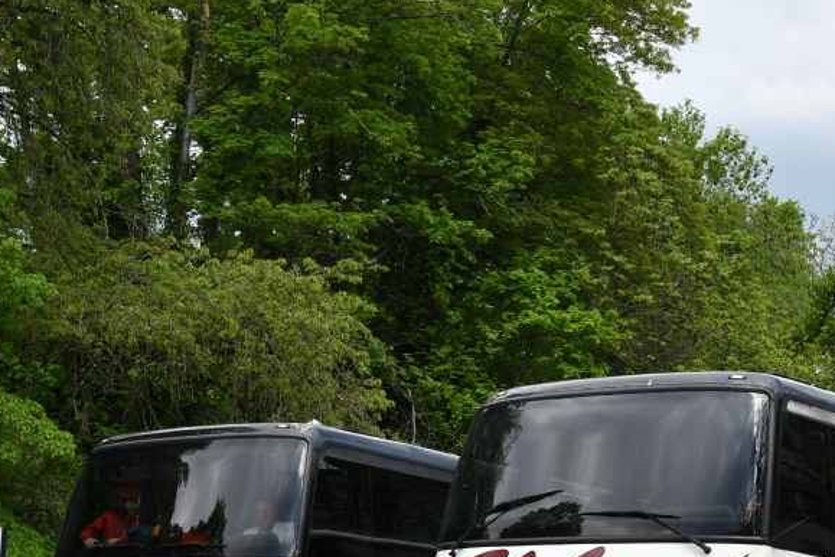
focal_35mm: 101
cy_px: 529
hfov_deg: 20.1
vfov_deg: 13.4
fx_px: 2342
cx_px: 627
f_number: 5.6
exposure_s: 1/1600
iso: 400
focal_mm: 30
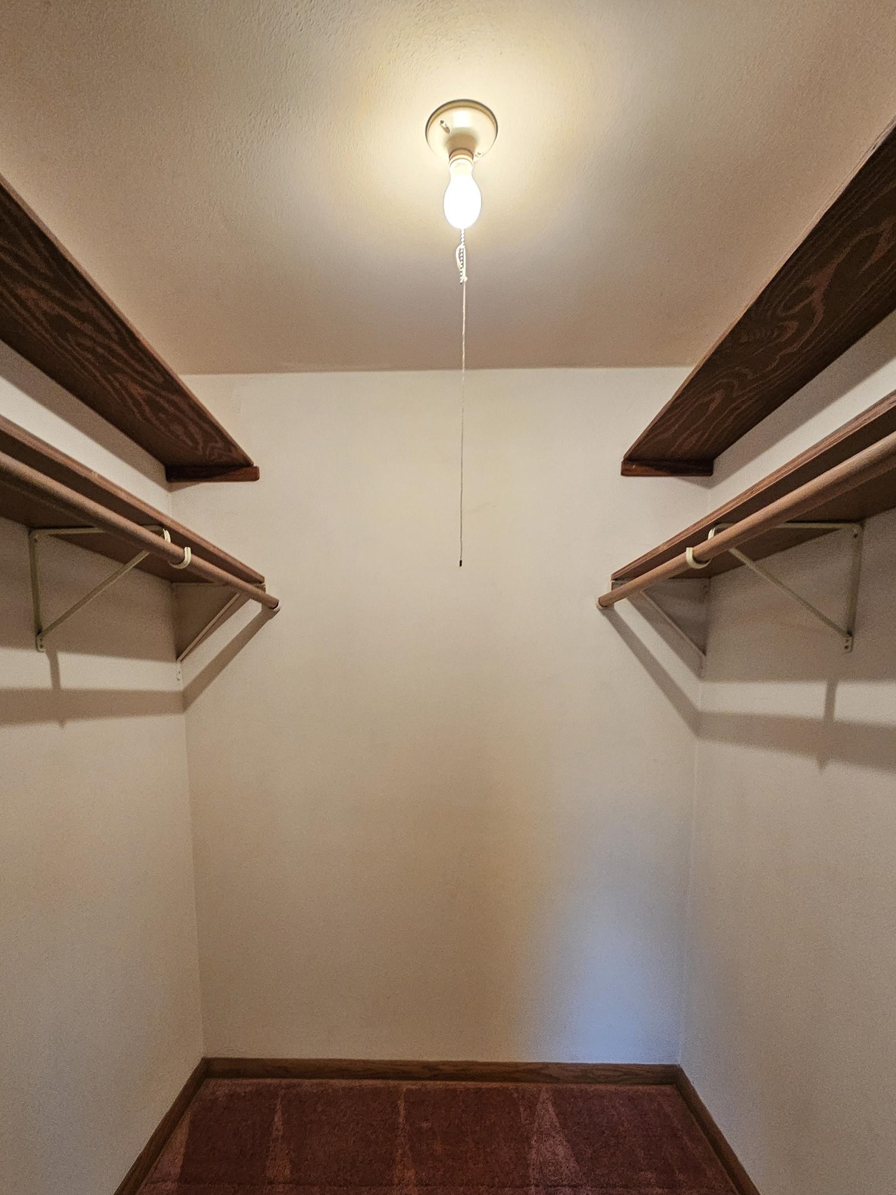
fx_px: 587
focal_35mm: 17
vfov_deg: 88.4
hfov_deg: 74.7
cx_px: 423
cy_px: 778
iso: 320
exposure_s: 1/30
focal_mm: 2.2
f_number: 2.2
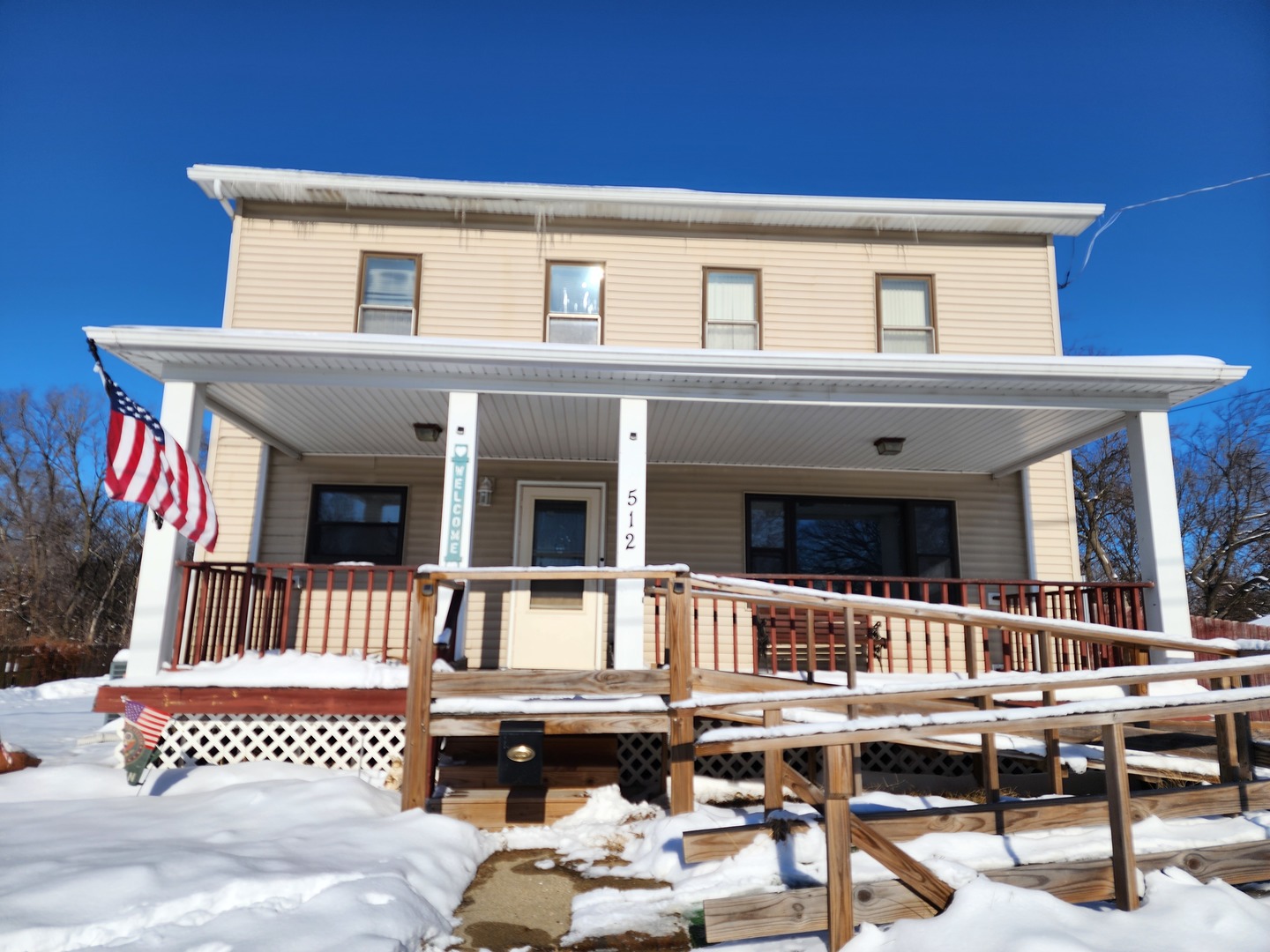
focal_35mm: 23
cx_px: 635
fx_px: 844
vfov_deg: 58.9
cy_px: 476
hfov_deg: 73.9
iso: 12
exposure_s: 1/2600
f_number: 1.8
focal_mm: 6.4
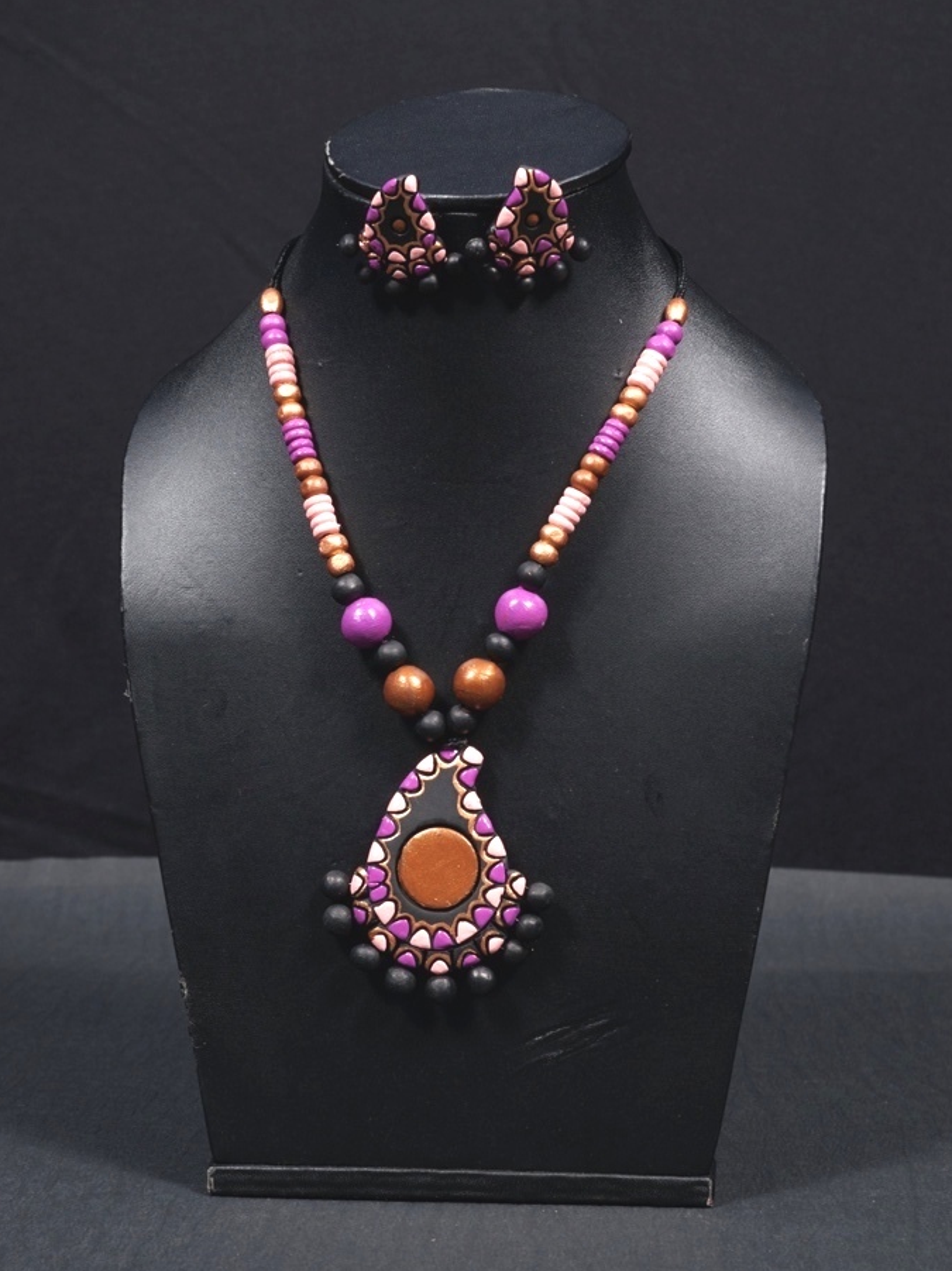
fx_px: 3009
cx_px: 477
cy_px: 556
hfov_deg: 18.0
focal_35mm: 82
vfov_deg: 23.8
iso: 400
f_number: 16
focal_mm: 75
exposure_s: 1/125
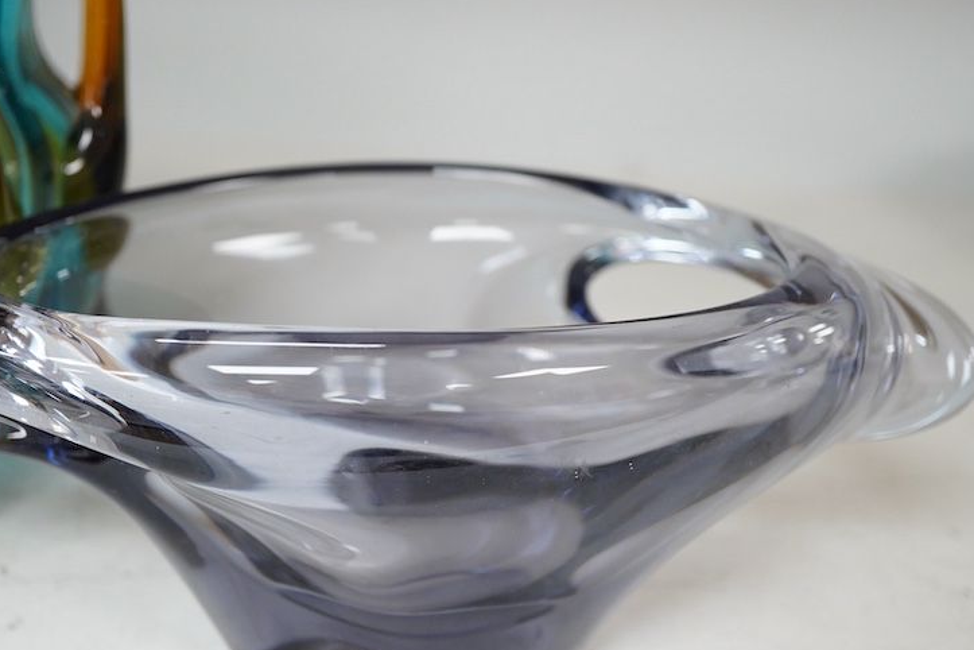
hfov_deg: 35.6
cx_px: 405
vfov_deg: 24.1
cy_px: 395
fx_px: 1515
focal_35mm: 56
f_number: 3.5
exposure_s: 1/125
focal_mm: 30
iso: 1250
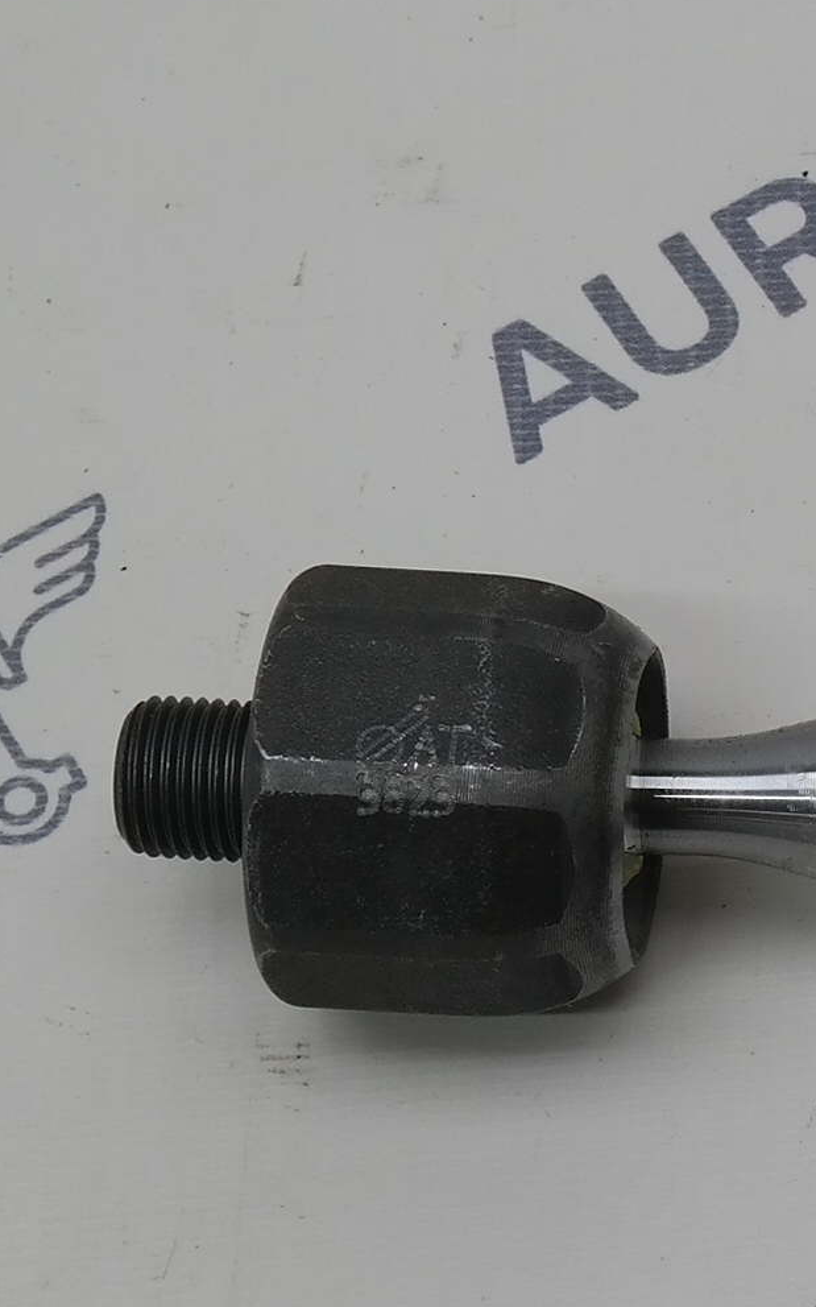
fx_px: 4129
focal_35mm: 116
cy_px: 803
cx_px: 1462
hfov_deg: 10.6
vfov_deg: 18.0
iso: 200
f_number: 7.1
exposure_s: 1/40
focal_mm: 19
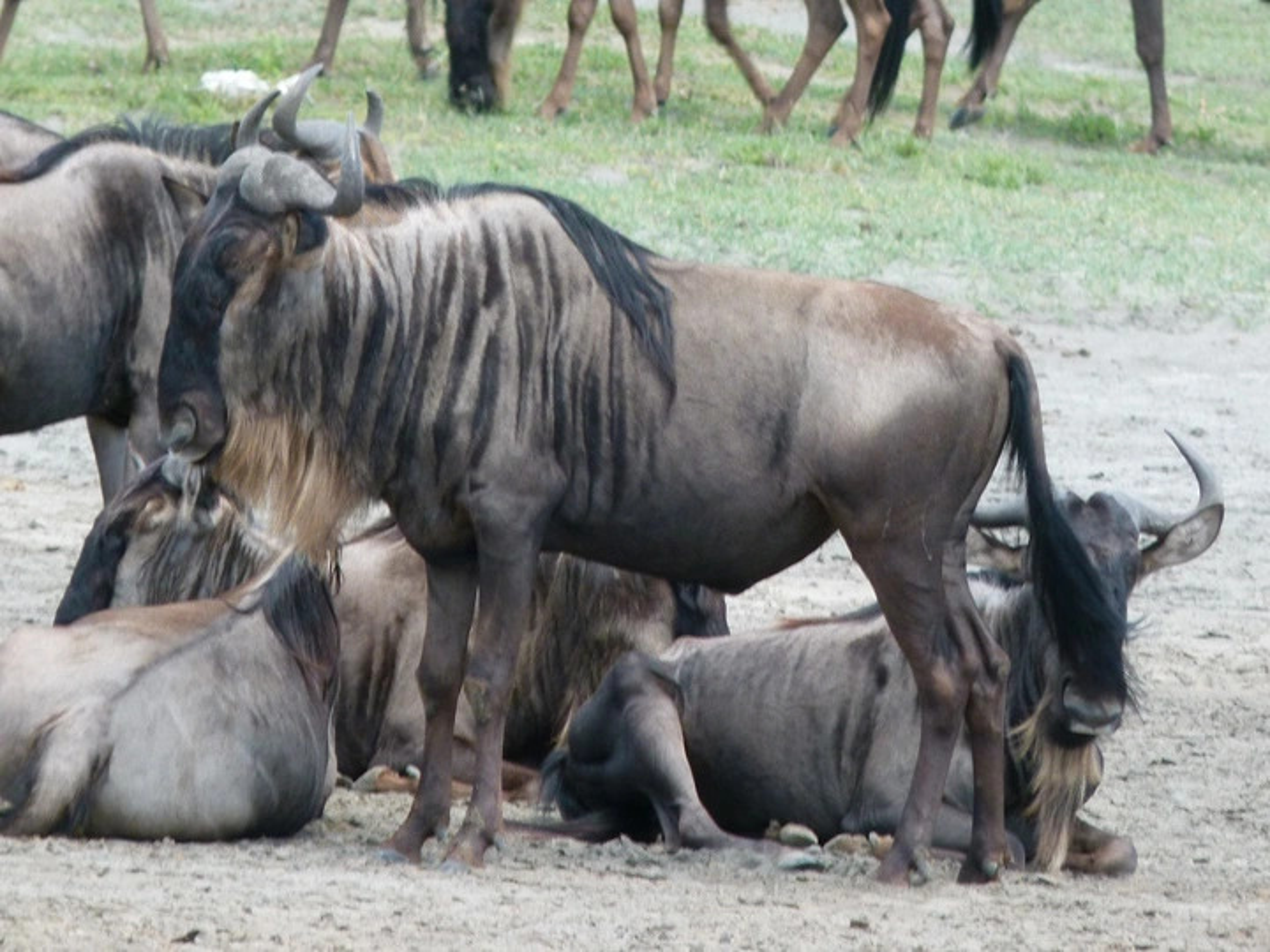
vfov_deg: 1.9
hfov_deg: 2.5
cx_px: 635
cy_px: 476
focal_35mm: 789
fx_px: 28947
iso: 100
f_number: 5.2
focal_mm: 108
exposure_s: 1/125
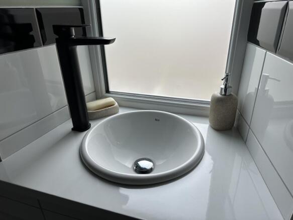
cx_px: 146
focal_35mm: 24
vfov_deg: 56.8
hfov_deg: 71.6
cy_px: 110
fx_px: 203
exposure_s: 1/121
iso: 100
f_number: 1.78
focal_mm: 6.86
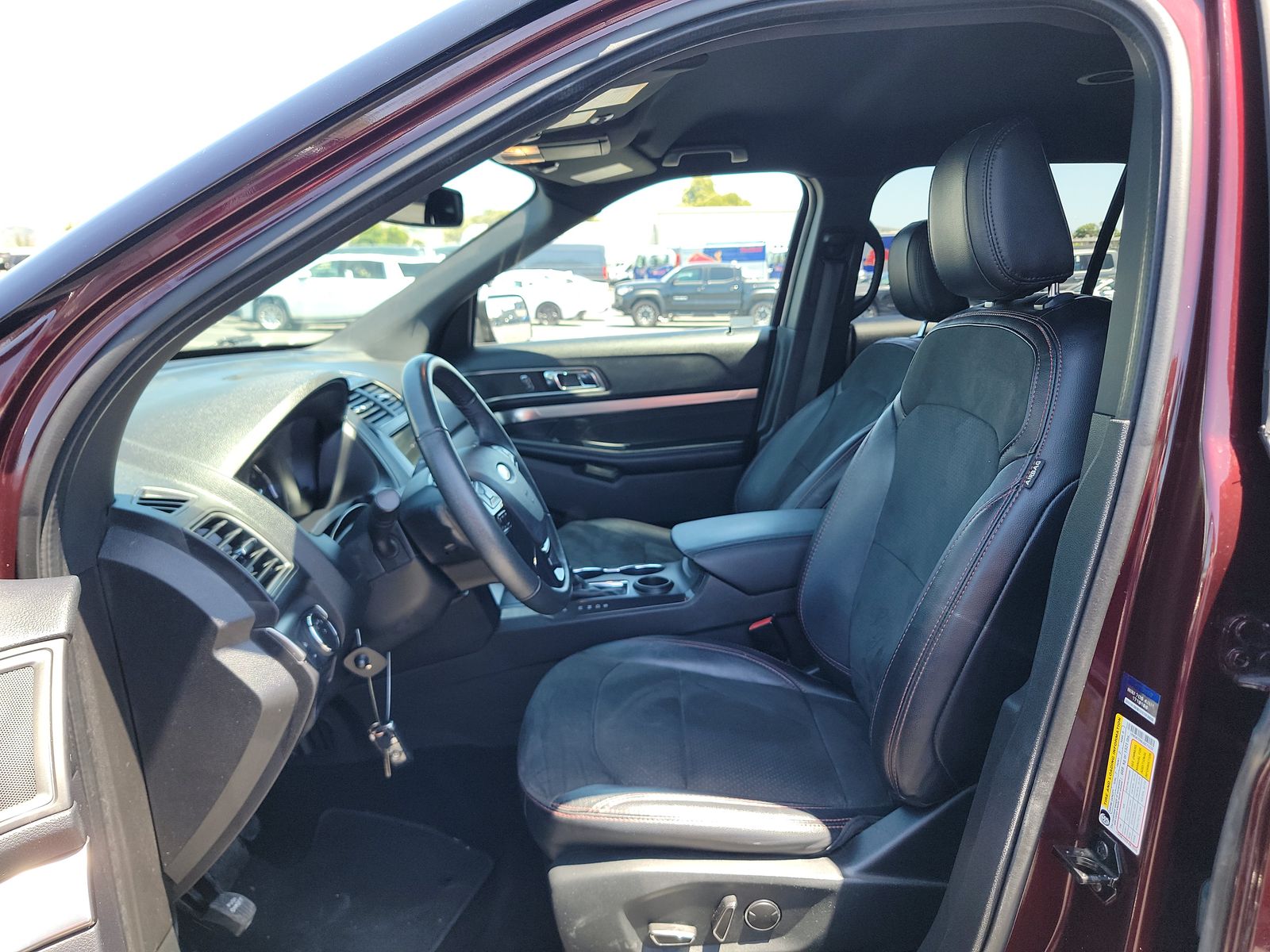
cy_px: 476
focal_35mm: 24
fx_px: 881
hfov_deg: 71.6
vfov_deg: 56.8
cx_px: 635
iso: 94
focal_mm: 6.7
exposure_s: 1/119
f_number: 1.8
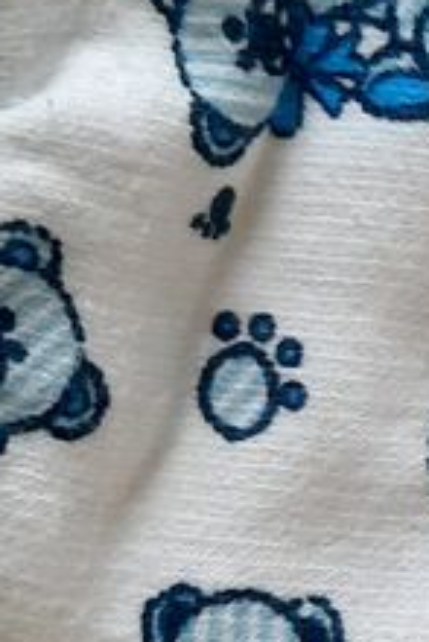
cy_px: 391
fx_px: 2106
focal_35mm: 118
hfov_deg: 10.3
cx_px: 978
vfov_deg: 17.3
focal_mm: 4.6
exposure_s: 1/33
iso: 160
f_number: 2
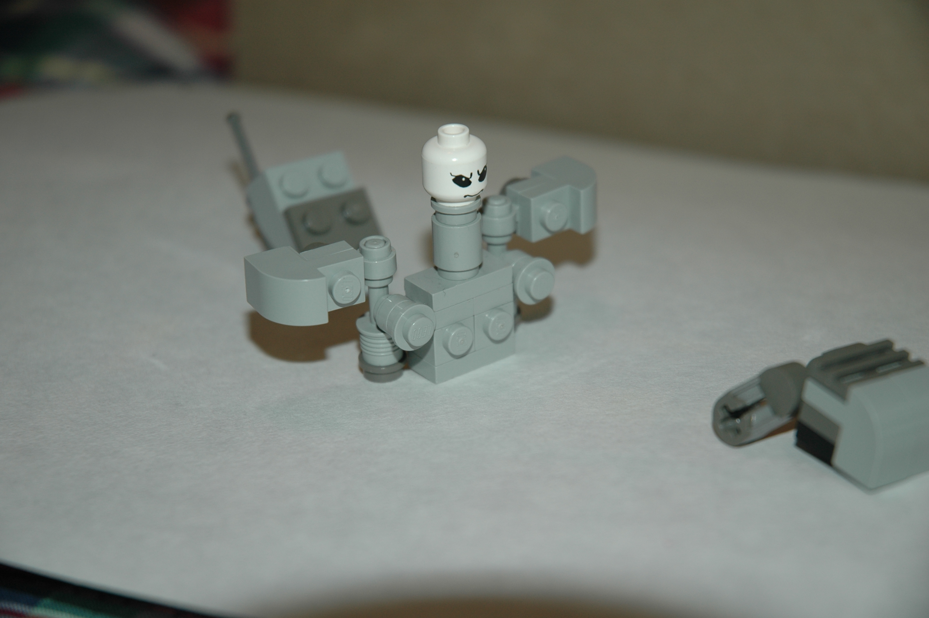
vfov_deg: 13.0
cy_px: 309
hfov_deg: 19.5
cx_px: 464
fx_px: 2707
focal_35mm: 105
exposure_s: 1/60
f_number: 4.5
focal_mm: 70
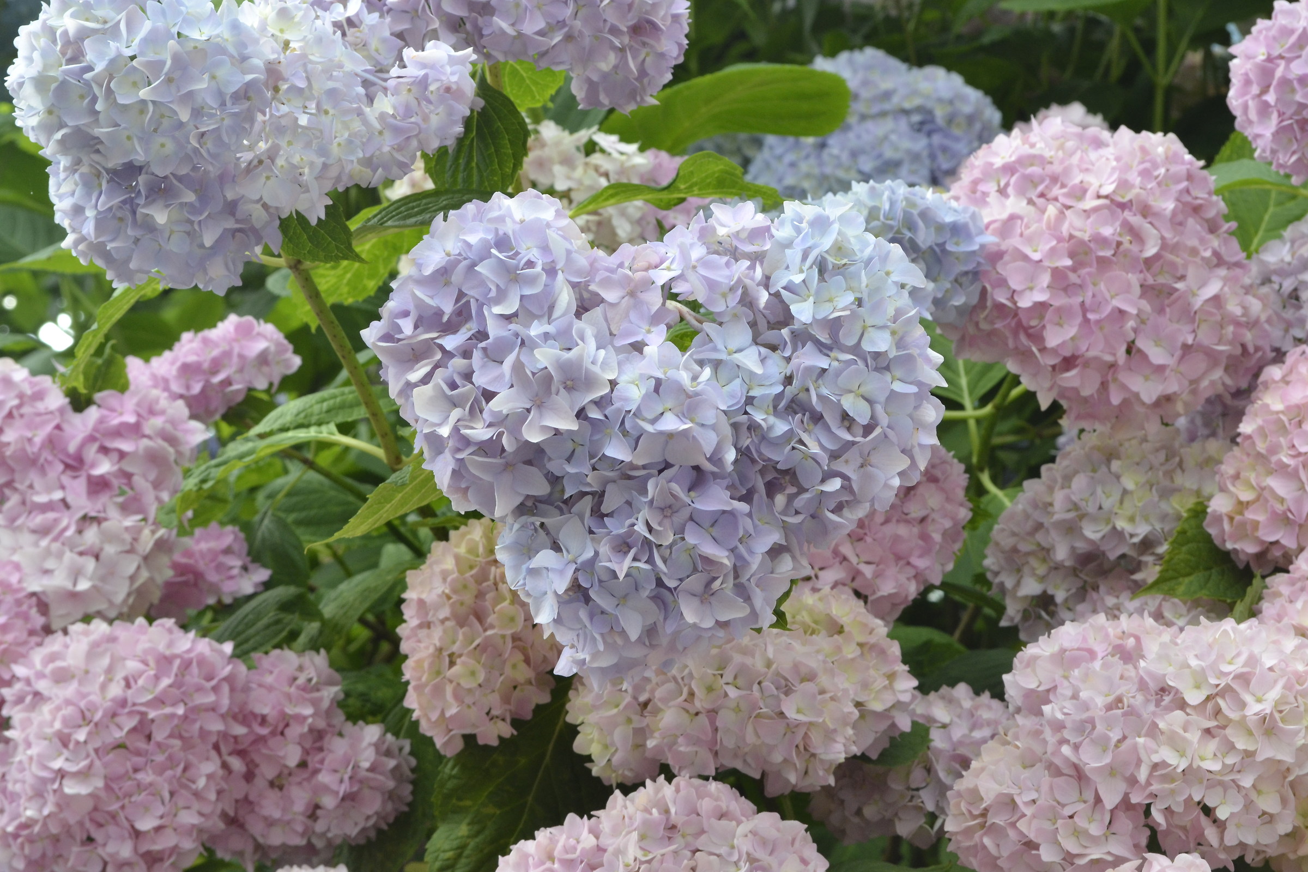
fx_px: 2997
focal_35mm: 82
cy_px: 436
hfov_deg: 24.6
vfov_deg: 16.6
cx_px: 654
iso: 800
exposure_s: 1/80
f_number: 13
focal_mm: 55
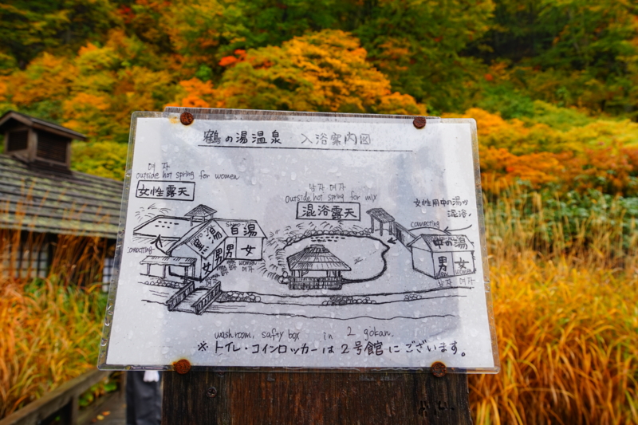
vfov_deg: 47.9
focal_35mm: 27
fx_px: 478
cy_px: 212
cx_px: 319
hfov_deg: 67.4
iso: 100
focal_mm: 18
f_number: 7.1
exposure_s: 1/100
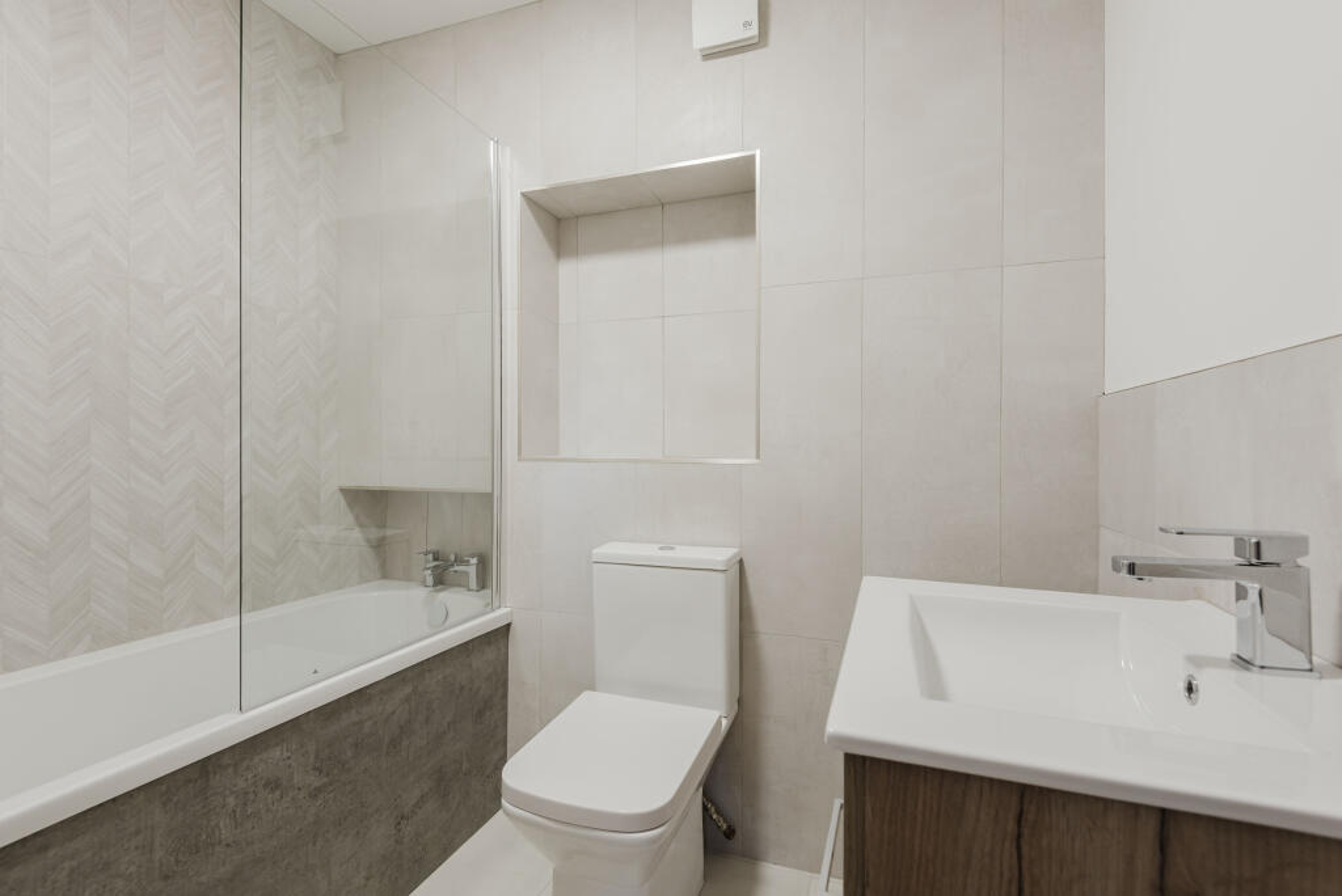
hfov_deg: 96.7
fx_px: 597
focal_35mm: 16
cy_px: 448
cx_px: 671
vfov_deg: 73.8
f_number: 8
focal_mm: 16
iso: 100
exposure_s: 1/8
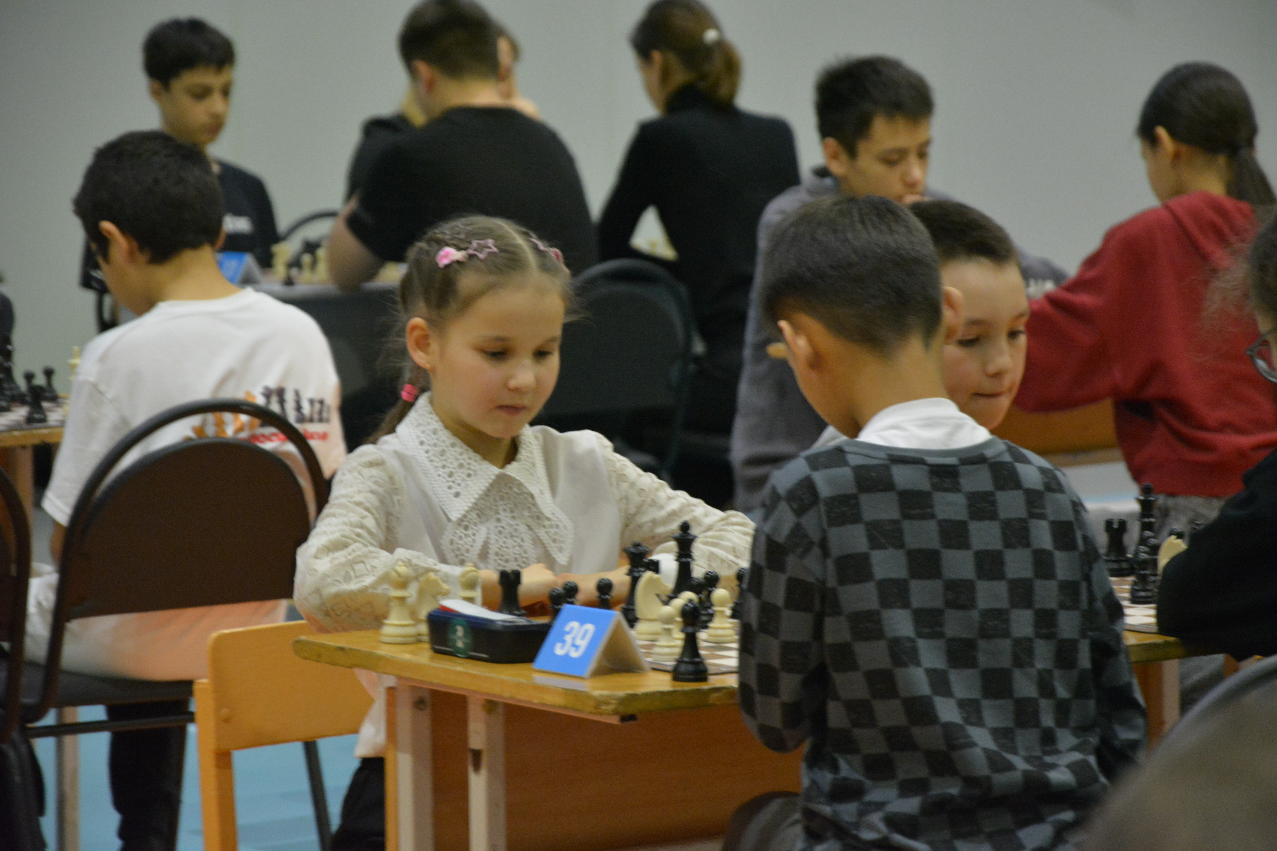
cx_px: 638
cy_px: 426
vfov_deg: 8.7
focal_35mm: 158
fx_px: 5586
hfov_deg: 13.0
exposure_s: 1/30
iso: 2500
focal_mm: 105
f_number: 5.6
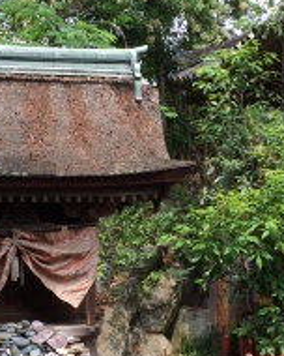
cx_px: 175
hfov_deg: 19.9
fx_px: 809
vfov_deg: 24.5
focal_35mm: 77
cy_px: 264
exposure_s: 1/513
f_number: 2.2
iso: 32
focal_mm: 4.12
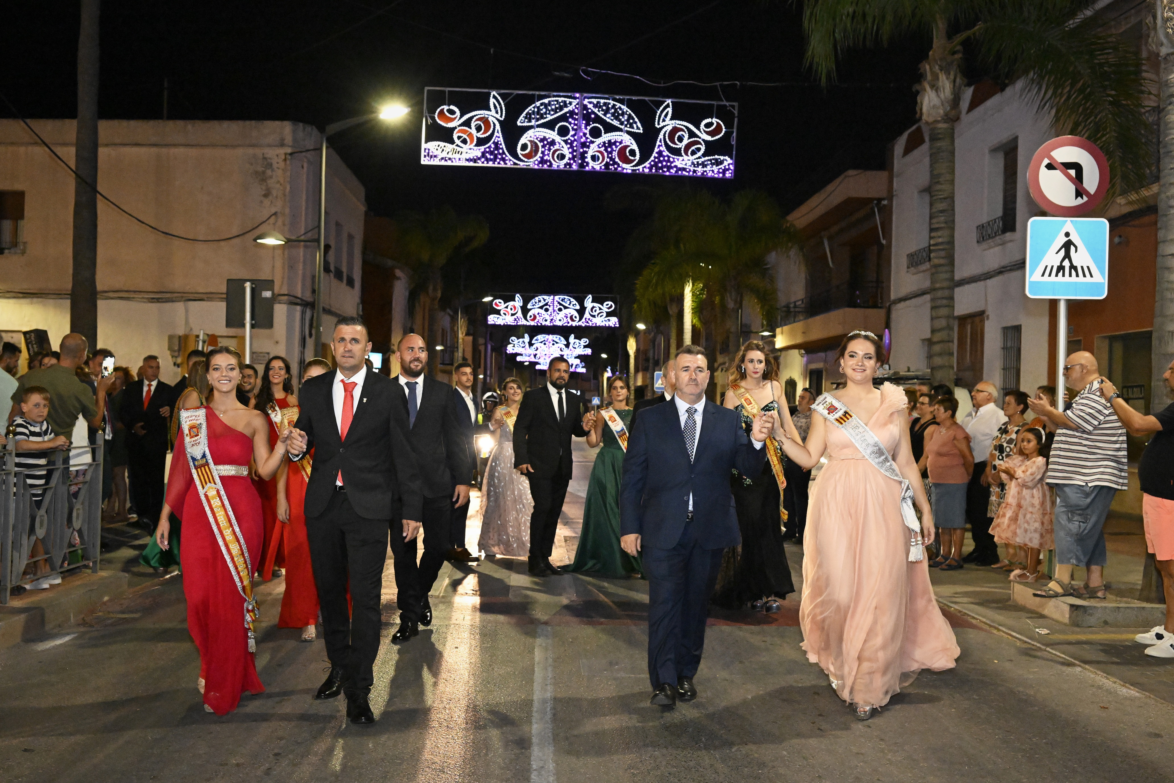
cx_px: 587
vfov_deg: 35.1
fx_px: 1239
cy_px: 392
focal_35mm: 38
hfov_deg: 50.7
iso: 12800
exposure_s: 1/200
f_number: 5
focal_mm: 38
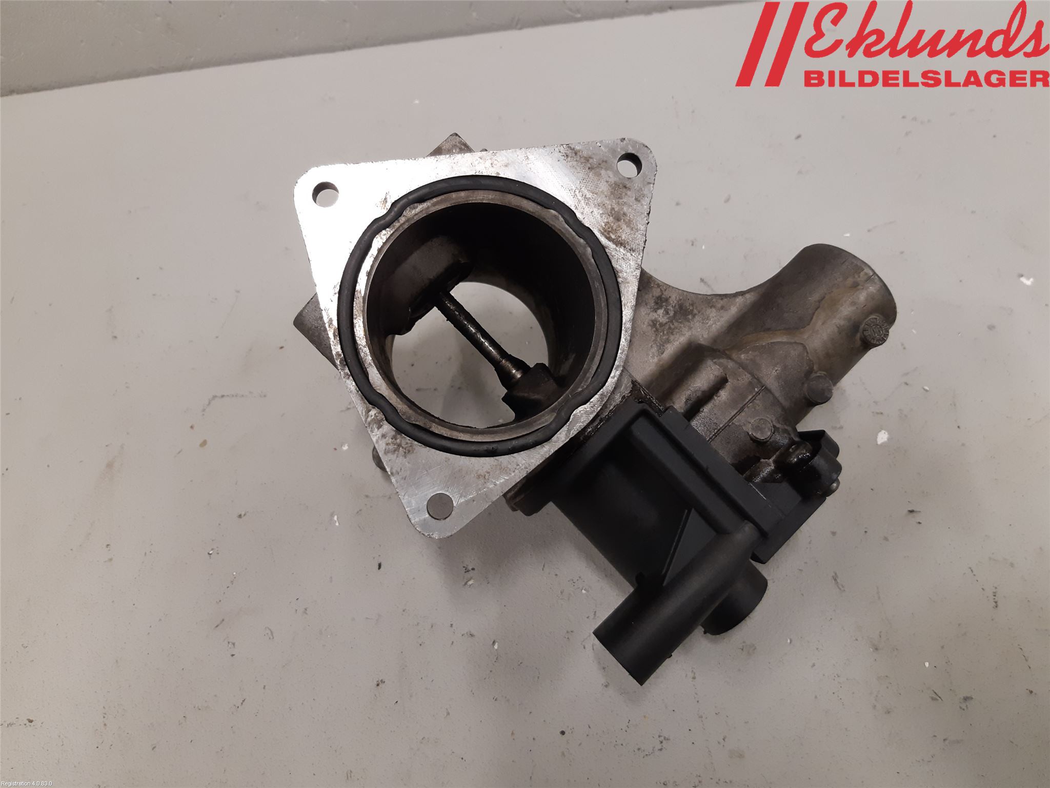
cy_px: 394
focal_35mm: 26
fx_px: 789
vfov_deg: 53.1
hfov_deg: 67.3
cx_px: 525
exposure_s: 1/50
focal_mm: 3.93
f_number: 1.7
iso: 160
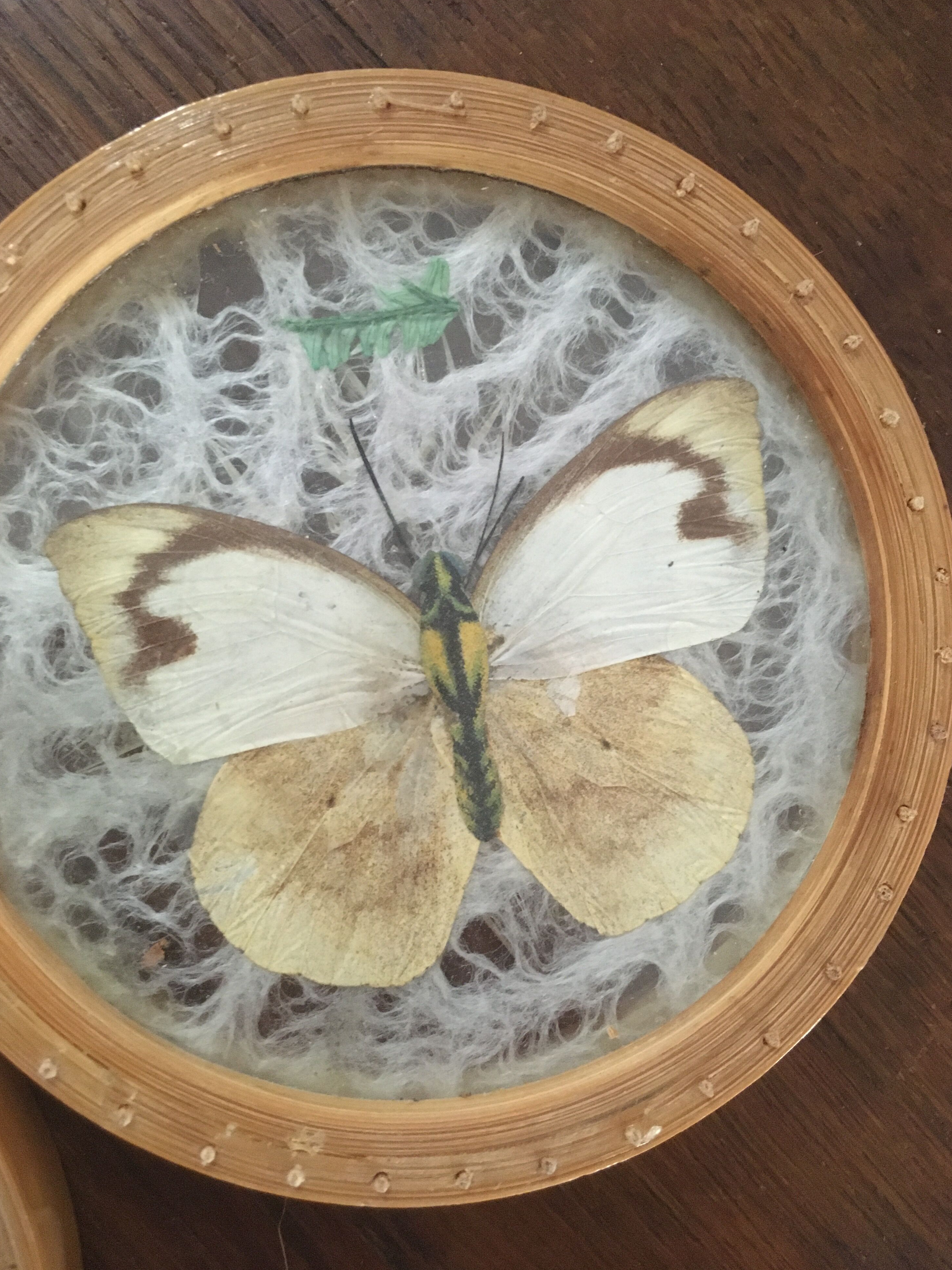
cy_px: 632
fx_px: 1100
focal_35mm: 30
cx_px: 474
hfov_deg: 46.8
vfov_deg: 60.0
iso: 320
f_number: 2.2
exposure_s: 1/17
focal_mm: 4.15
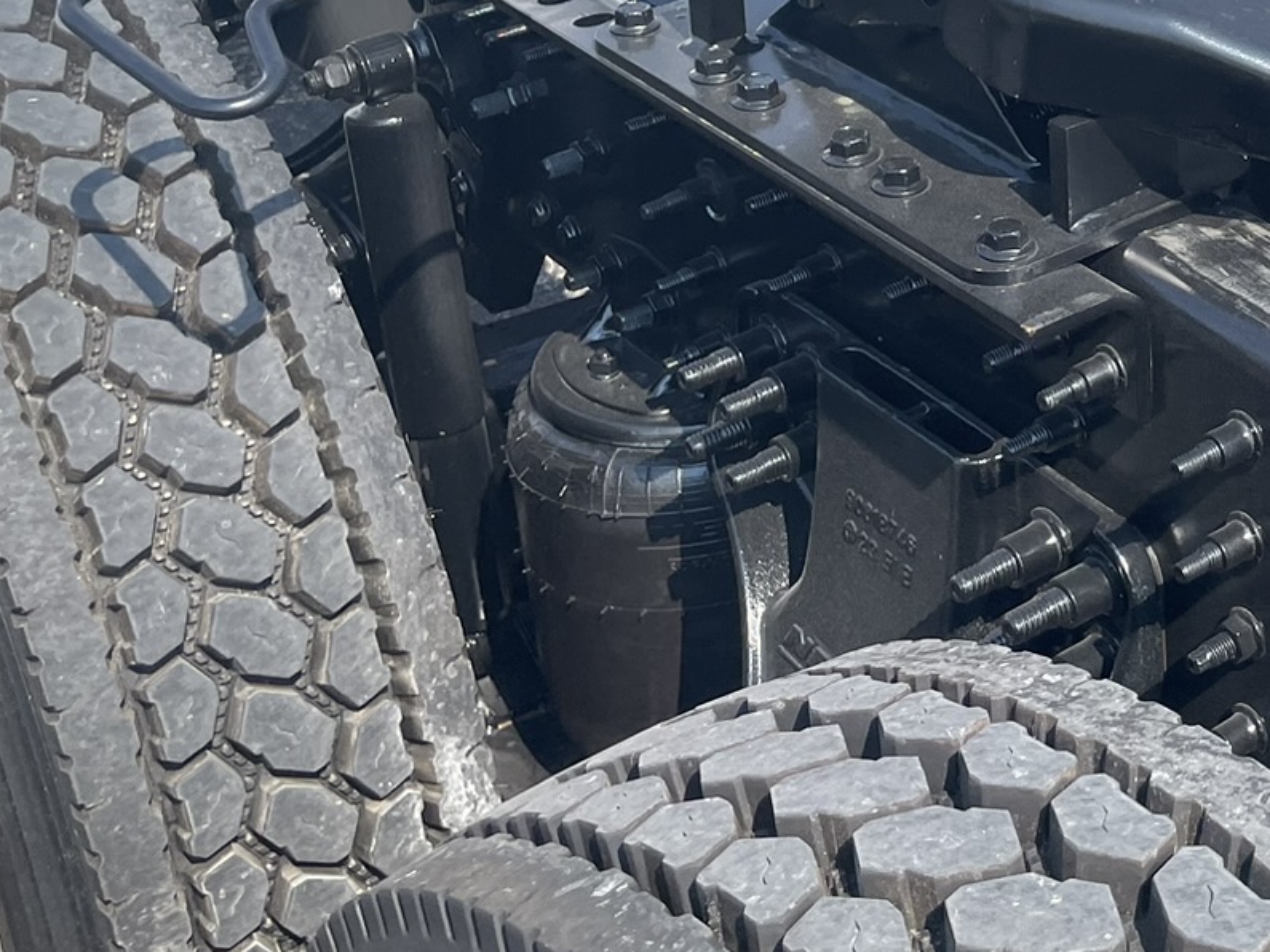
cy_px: -129
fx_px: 2458
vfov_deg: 20.7
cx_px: 1404
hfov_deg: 26.6
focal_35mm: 67
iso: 32
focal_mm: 4.2
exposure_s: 1/2132
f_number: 1.6
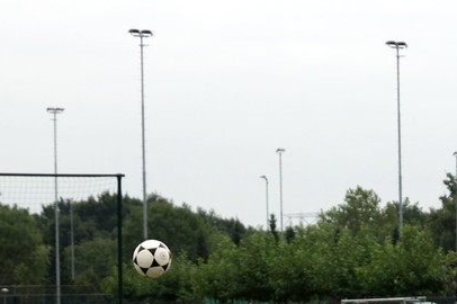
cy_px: 359
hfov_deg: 10.8
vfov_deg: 7.2
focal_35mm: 189
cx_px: 446
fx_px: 2397
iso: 100
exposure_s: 1/1600
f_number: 2.8
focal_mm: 50
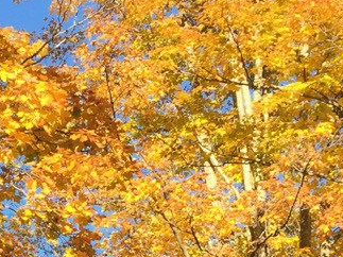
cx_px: -127
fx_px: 1139
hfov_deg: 16.1
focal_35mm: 115
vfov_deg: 12.3
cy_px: 370
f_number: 2.2
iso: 32
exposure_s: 1/694
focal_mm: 4.15
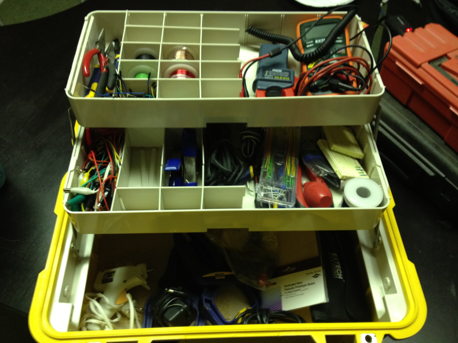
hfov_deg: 52.6
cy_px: 172
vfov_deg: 40.7
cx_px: 229
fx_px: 463
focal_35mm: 35
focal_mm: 4.28
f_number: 2.4
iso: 200
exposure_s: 1/20
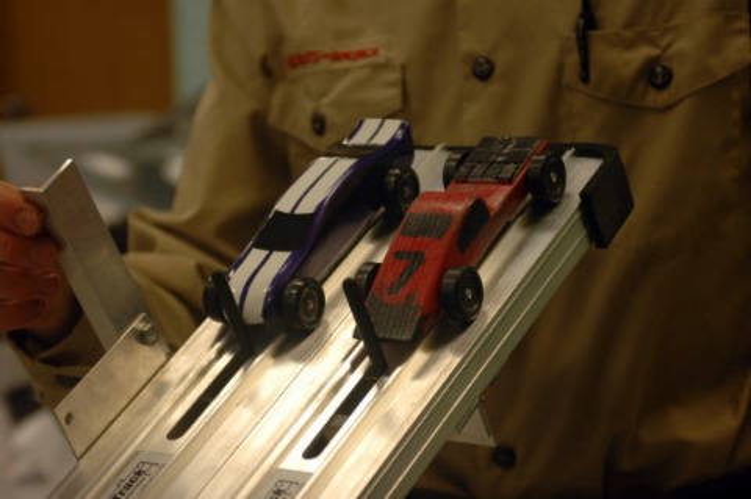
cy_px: 250
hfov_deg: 18.9
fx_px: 2251
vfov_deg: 12.7
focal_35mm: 108
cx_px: 376
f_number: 4.2
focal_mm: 72
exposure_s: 1/30
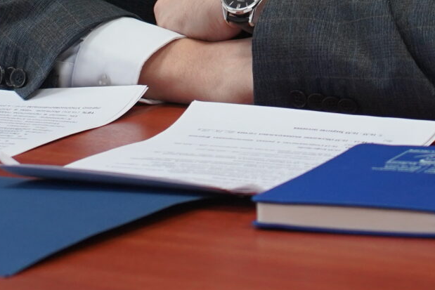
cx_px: 203
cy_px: -260
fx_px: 5245
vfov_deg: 3.2
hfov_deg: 4.7
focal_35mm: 434
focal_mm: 105
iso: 1250
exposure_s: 1/160
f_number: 4
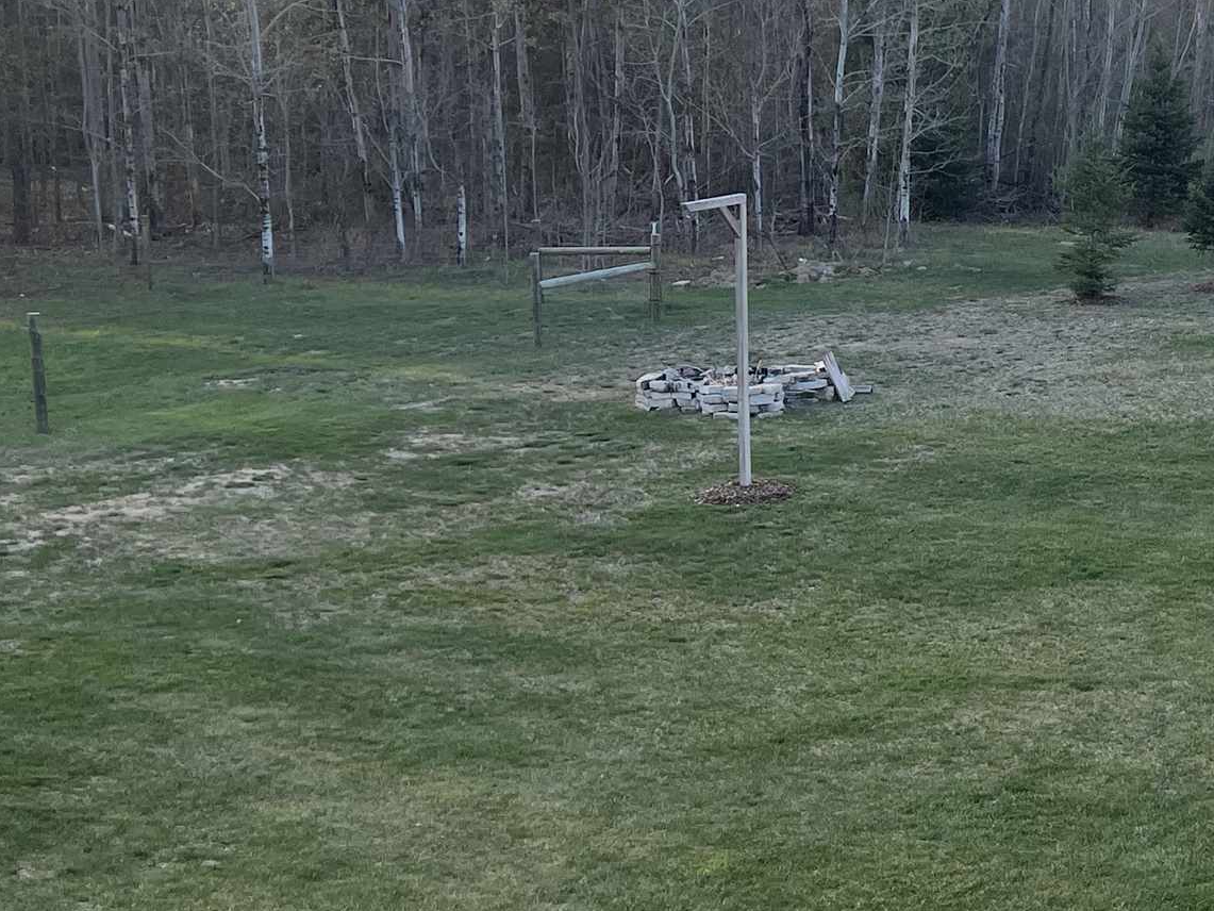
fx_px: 2455
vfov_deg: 21.0
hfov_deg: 26.2
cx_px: 1240
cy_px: 351
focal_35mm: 70
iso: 50
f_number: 1.5
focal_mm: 5.7
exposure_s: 1/808
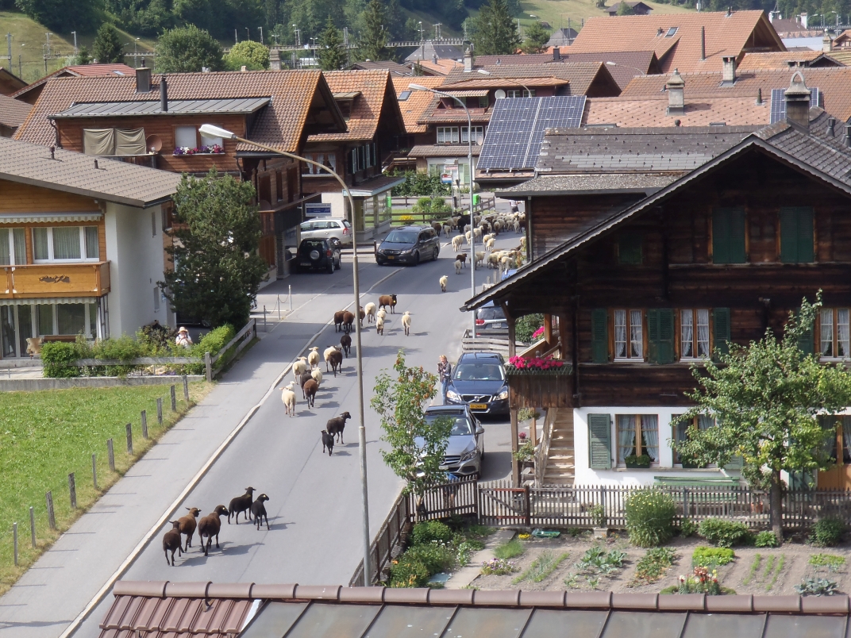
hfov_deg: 19.3
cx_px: 426
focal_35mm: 102
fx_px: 2508
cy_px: 319
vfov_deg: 14.5
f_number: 5.1
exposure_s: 1/200
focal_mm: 18.2
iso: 80
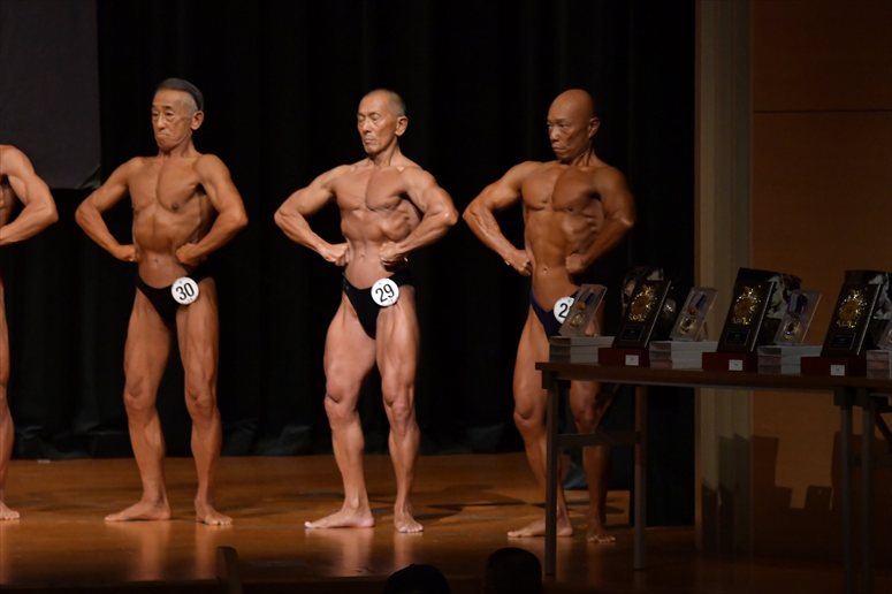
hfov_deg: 8.1
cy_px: 297
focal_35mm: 255
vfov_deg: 5.4
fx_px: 6315
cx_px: 446
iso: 5000
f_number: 5.6
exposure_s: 1/400
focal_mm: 170
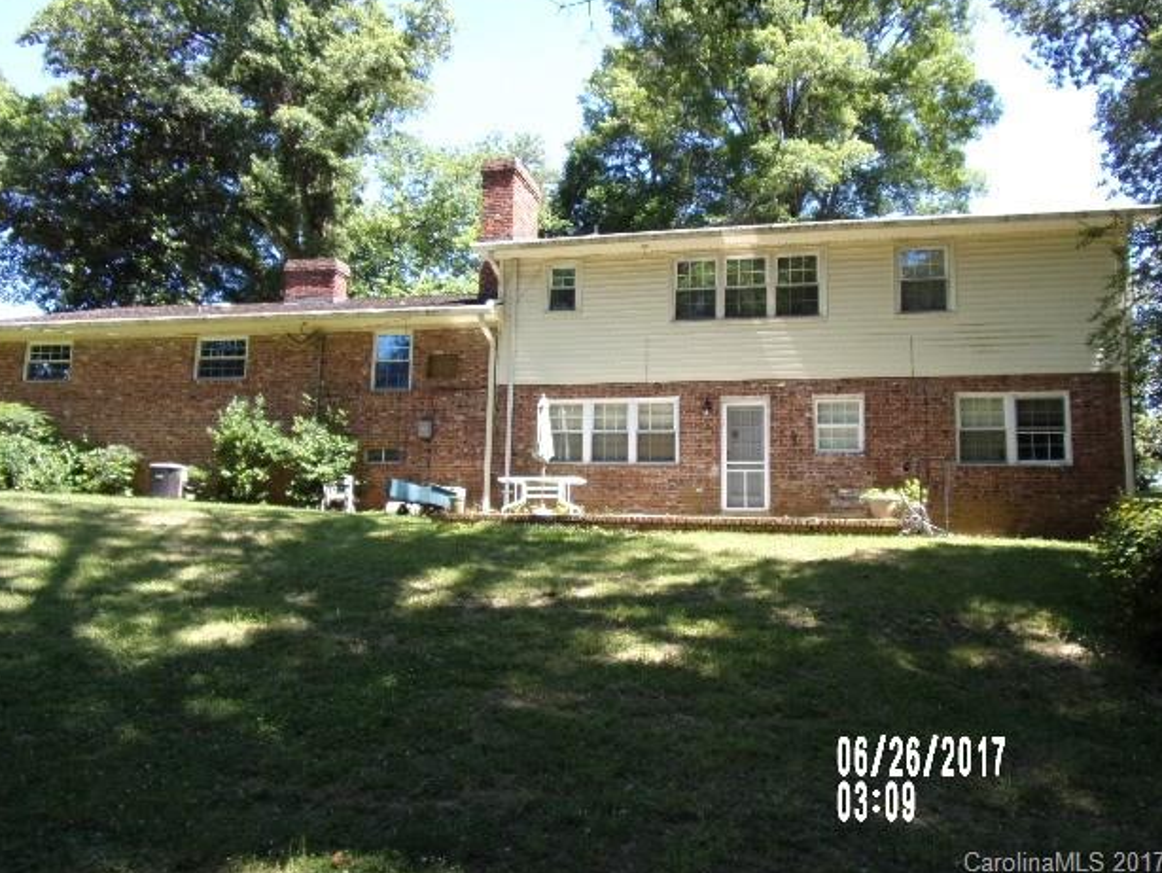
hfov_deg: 69.4
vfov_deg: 54.9
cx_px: 575
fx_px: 840
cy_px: 426
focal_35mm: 25
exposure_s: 1/170
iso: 80
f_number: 3.3
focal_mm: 4.3
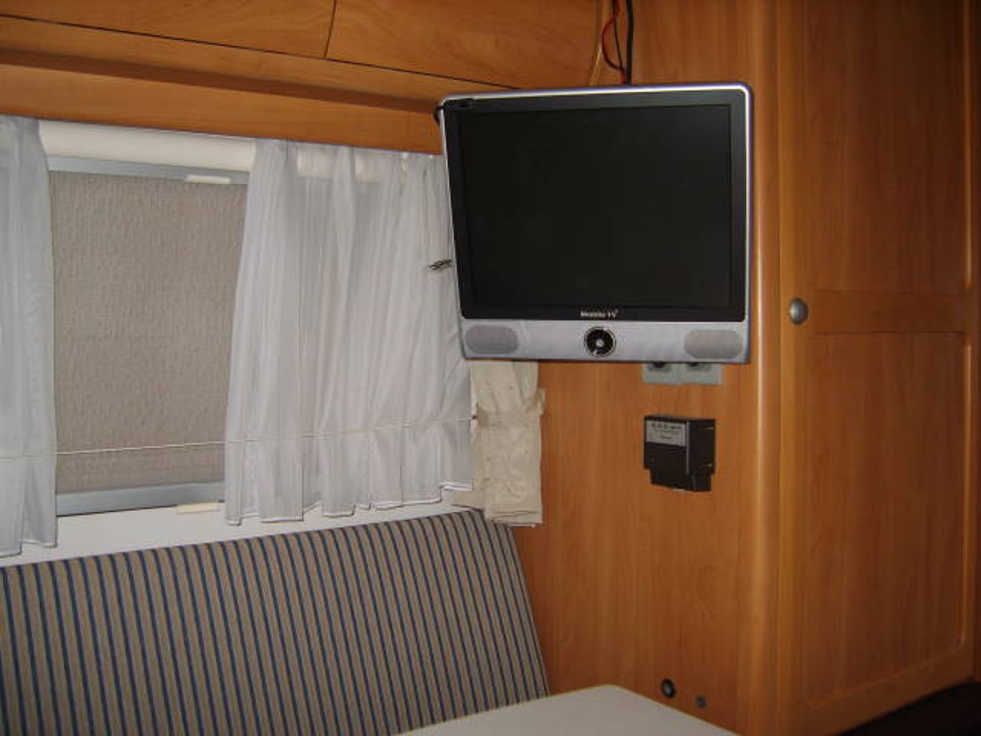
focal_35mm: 35
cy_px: 368
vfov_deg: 40.7
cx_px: 490
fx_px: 992
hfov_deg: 52.6
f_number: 2.8
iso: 100
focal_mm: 7.4
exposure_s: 1/30
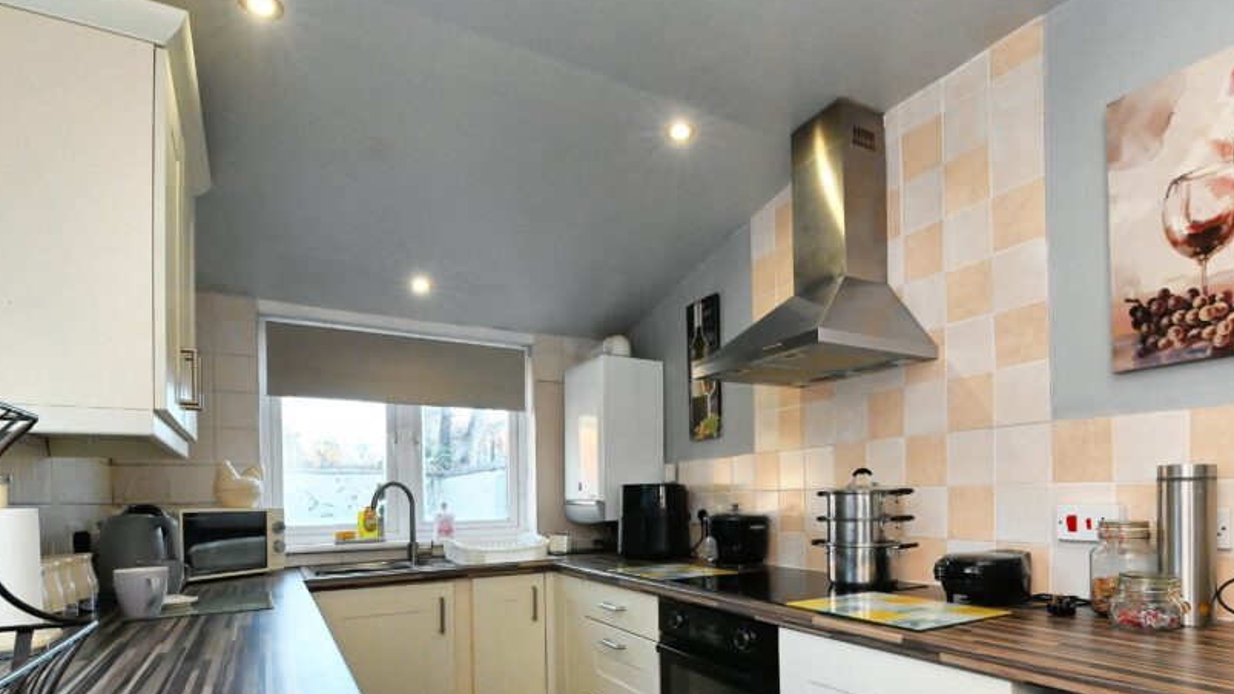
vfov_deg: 53.9
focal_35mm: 20
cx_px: 714
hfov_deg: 86.0
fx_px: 654
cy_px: 500
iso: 5000
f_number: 10
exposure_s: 1/160
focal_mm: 15
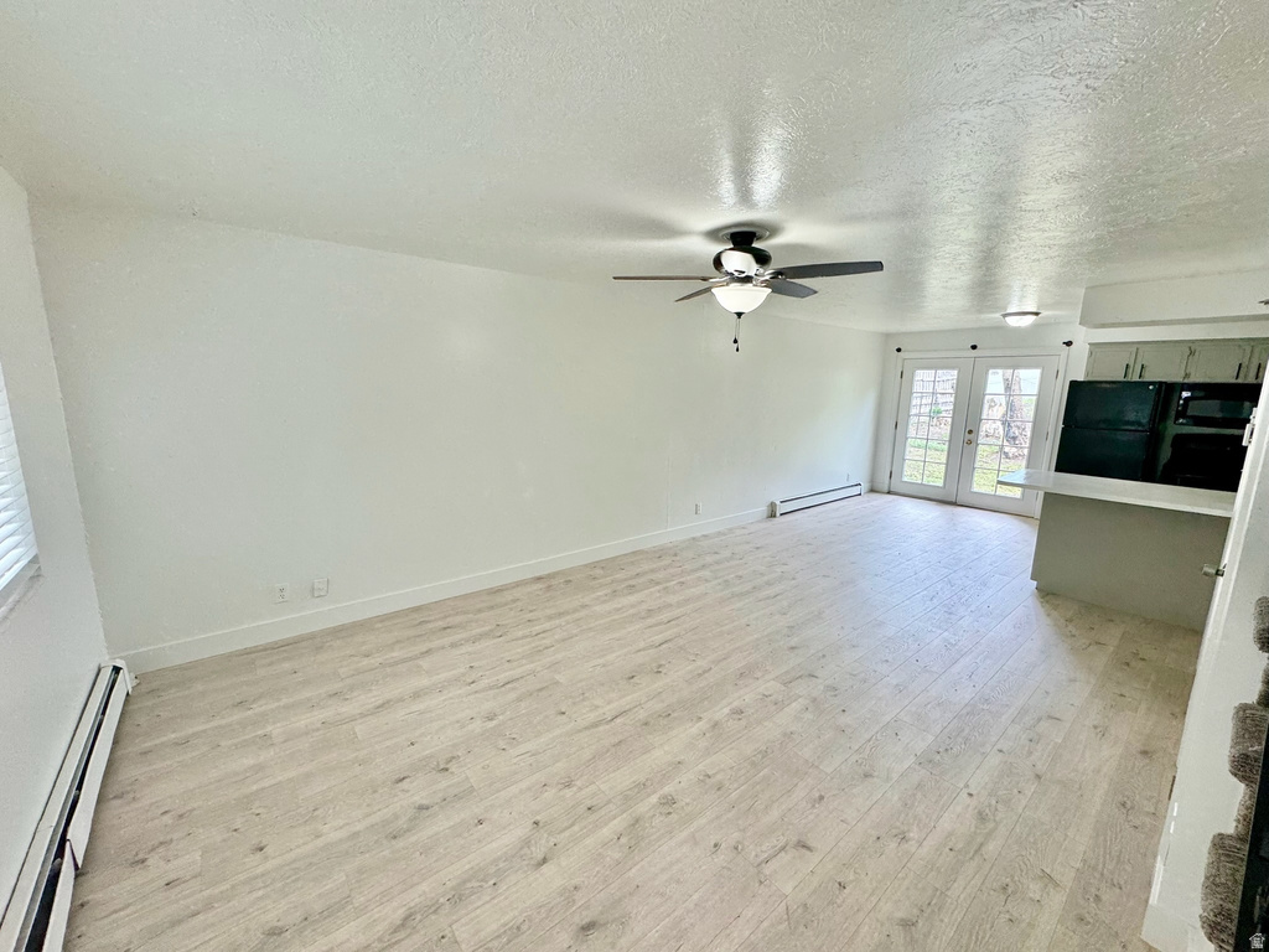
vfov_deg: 85.7
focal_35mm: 14
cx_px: 634
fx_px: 513
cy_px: 476
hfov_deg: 102.1
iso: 125
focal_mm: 2.22
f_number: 2.2
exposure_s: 1/120
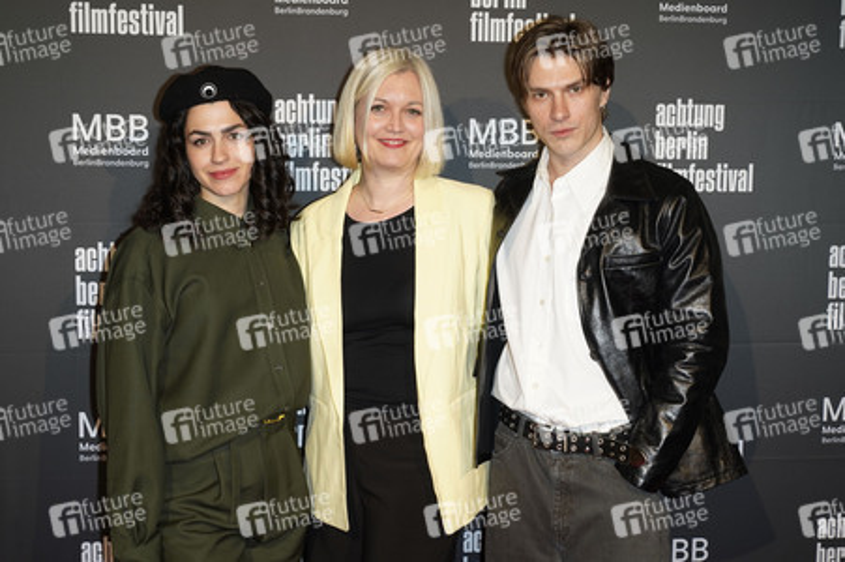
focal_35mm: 48
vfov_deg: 28.0
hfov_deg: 41.1
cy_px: 281
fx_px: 1126
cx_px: 422
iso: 320
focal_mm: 48
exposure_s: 1/80
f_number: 5.6
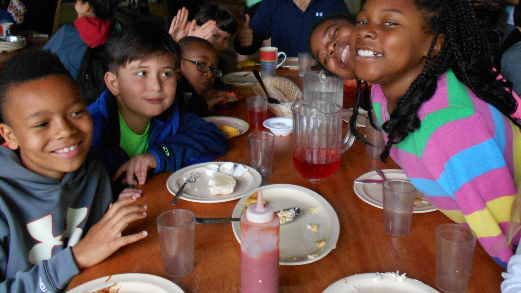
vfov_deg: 31.3
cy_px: 66
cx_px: 286
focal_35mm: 37
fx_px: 511
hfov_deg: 53.9
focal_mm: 4.6
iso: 360
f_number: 3.2
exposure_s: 1/30
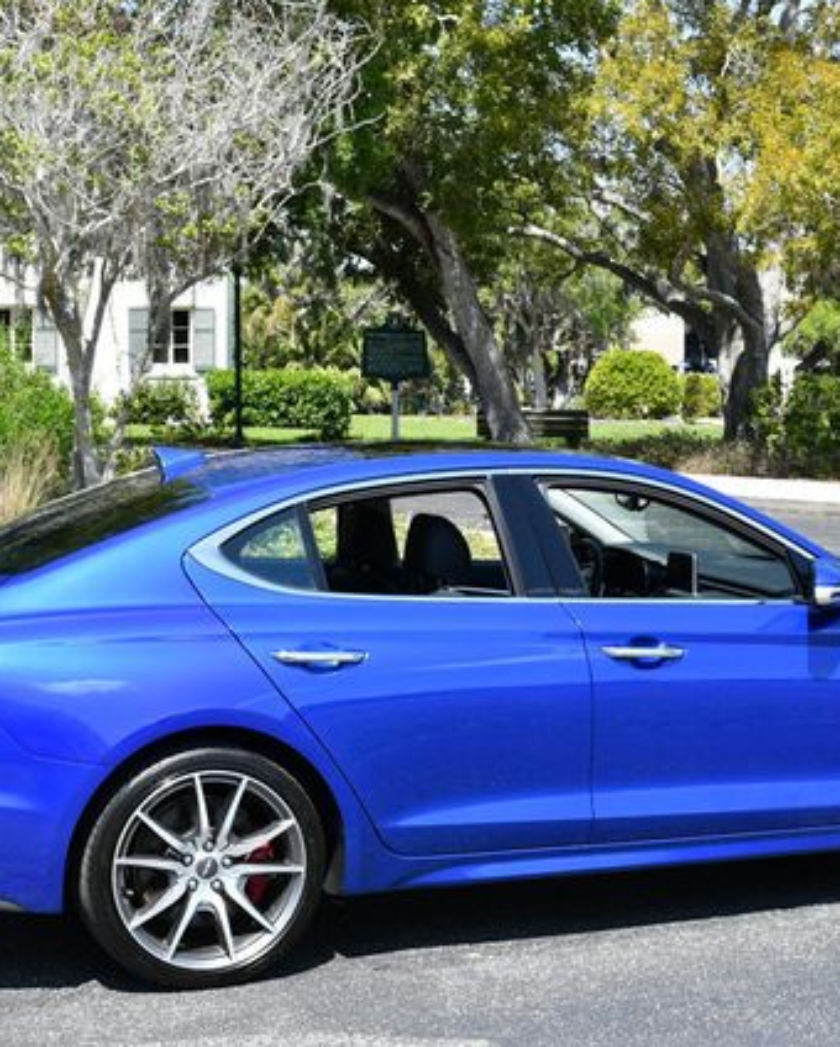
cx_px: 472
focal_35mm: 68
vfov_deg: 27.9
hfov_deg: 22.5
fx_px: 2110
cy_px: 524
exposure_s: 1/250
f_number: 8
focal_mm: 24
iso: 180
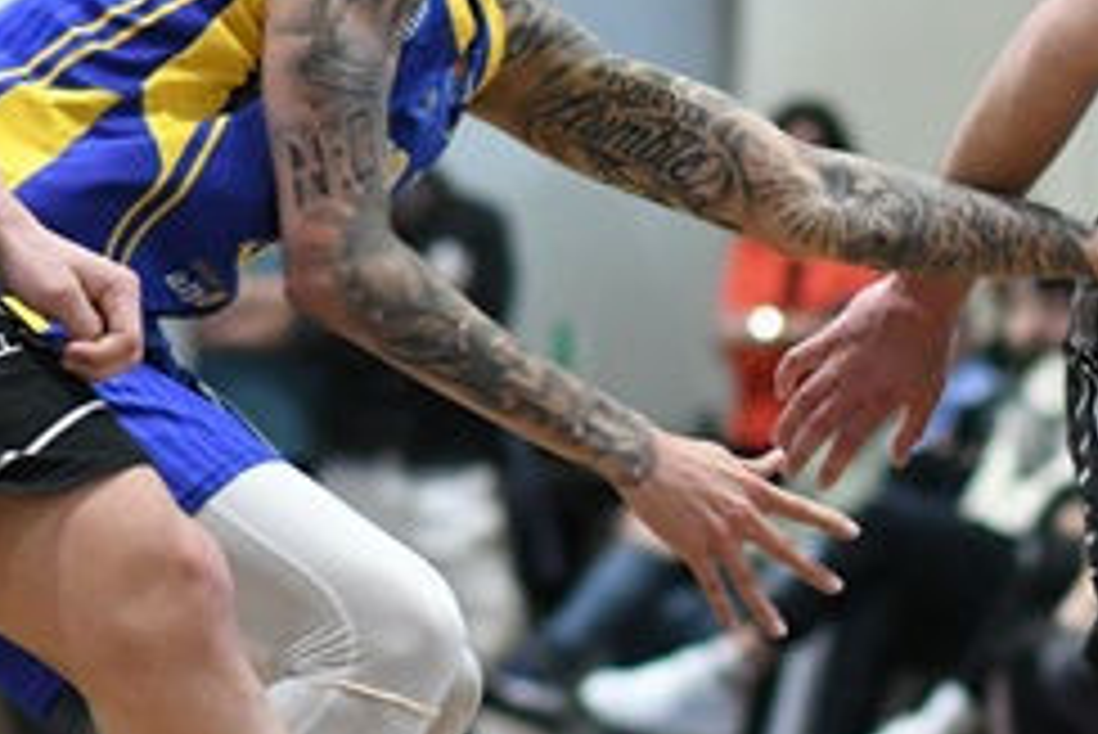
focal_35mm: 470
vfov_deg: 2.9
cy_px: 284
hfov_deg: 4.4
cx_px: 1004
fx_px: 14338
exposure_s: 1/800
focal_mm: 85
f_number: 2.2
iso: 3200
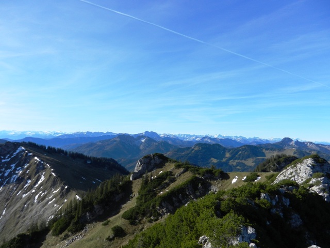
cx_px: 165
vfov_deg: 54.9
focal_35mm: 25
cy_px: 124
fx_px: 238
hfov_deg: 69.4
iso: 160
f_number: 3.5
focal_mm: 4.5
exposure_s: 1/1250
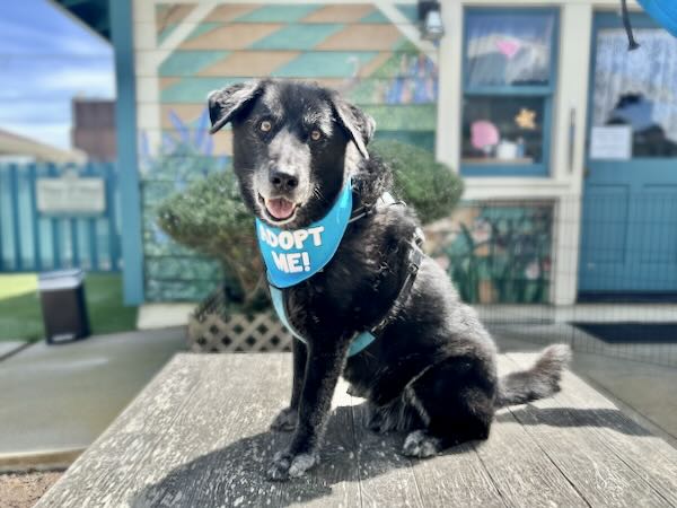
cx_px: 338
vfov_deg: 56.8
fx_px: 469
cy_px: 254
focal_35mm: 24
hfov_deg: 71.6
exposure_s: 1/1339
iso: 80
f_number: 1.78
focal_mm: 6.86
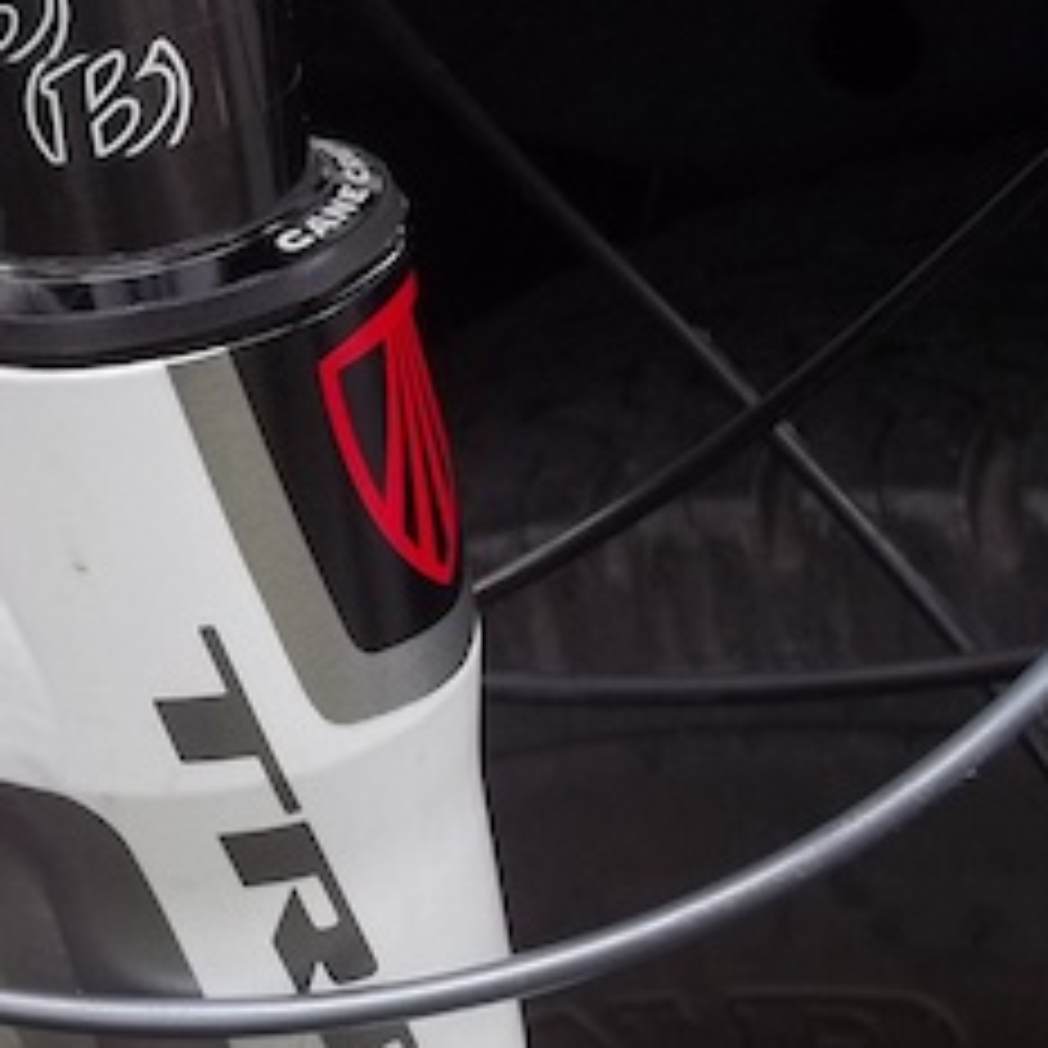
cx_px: -288
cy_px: 828
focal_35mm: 97
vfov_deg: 17.8
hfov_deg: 17.0
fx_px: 3322
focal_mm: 5.7
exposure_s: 1/80
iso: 64
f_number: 2.9
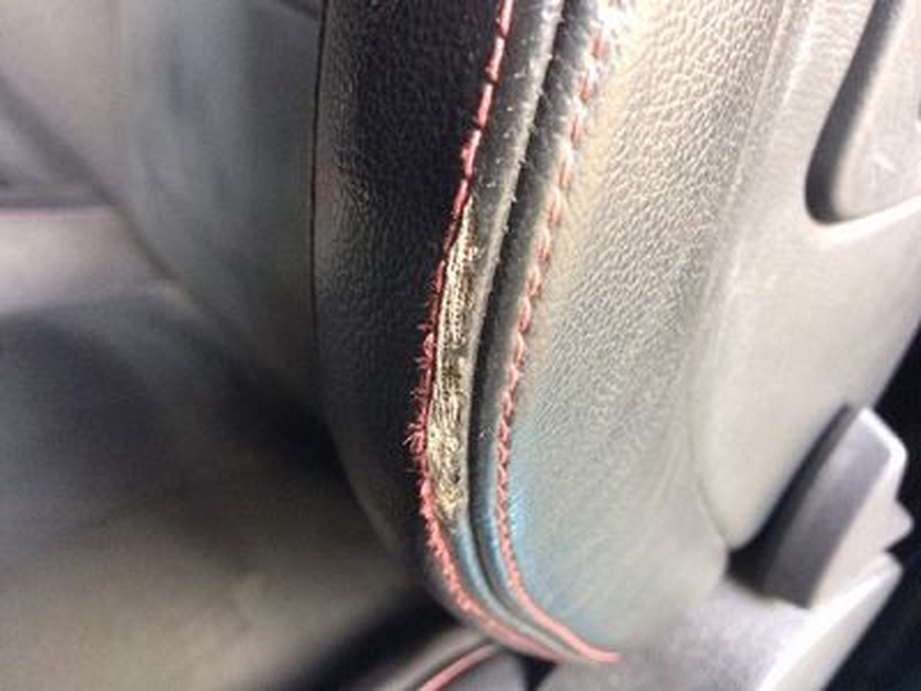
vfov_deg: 48.2
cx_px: 460
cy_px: 346
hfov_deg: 61.7
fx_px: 772
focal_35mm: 29
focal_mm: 4.15
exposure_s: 1/33
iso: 320
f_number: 2.2
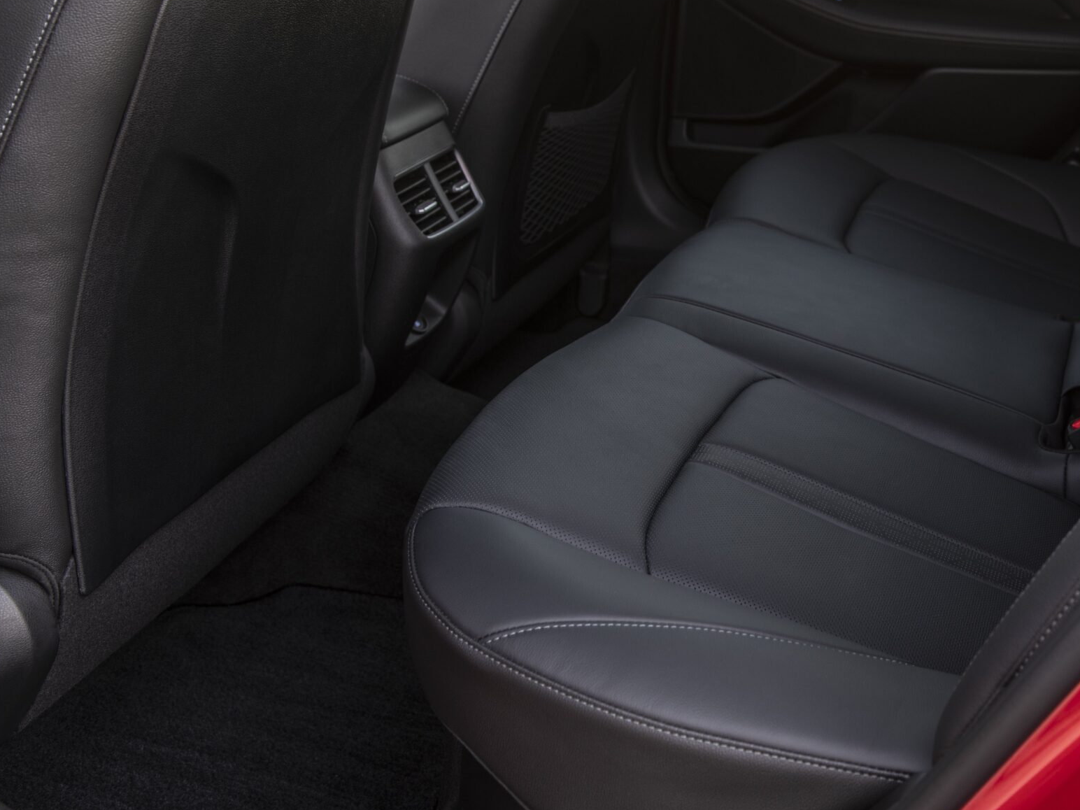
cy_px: 307
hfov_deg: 36.5
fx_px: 1591
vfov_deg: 28.5
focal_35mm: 51
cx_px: 821
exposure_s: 1.3
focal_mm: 32
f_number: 5
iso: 64
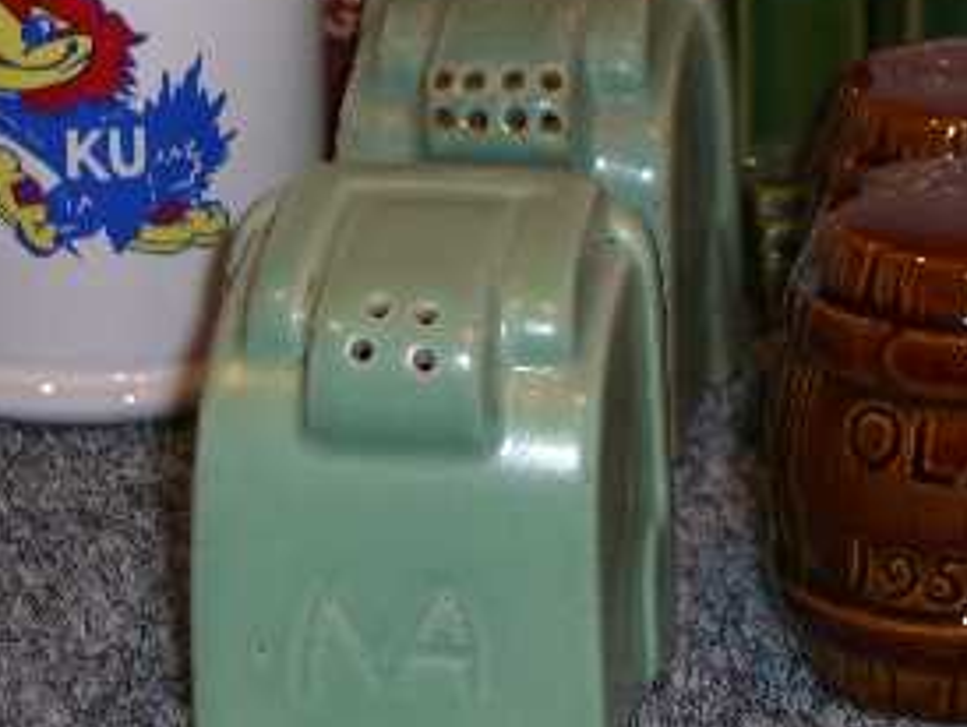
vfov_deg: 9.6
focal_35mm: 154
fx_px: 4306
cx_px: 1038
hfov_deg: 12.6
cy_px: 116
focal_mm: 13.7
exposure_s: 1/30
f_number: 3.8
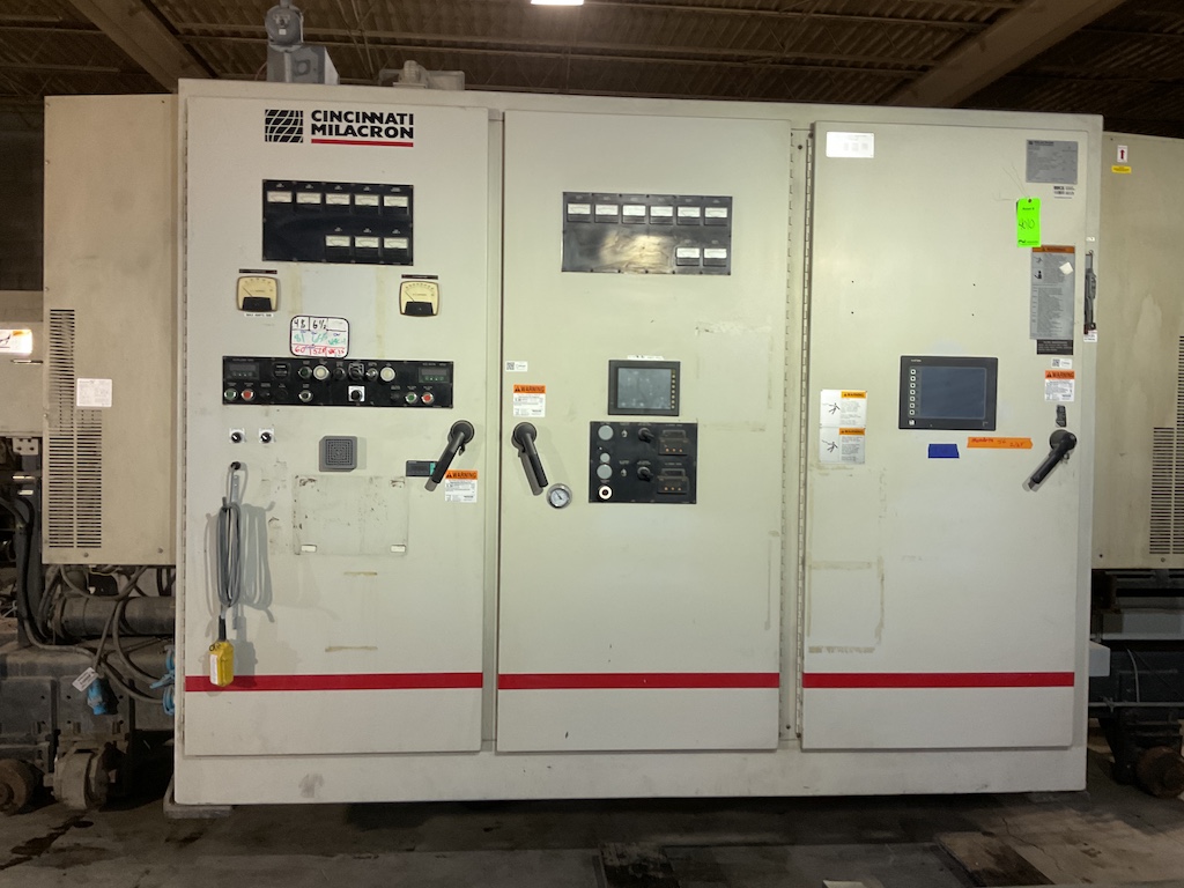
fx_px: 992
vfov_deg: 48.2
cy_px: 444
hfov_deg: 61.7
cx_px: 592
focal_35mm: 29
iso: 320
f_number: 1.8
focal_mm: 3
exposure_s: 1/40
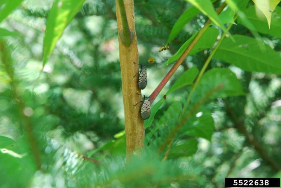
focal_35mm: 90
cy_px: 94
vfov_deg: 15.2
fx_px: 703
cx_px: 140
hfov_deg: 22.6
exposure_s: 1/125
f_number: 4.5
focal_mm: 60
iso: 200
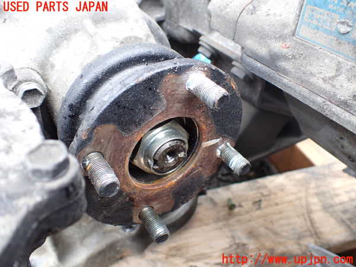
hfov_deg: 60.0
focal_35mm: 30
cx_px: 178
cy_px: 134
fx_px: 309
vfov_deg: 46.8
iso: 200
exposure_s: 1/125
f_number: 2.3
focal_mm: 5.4
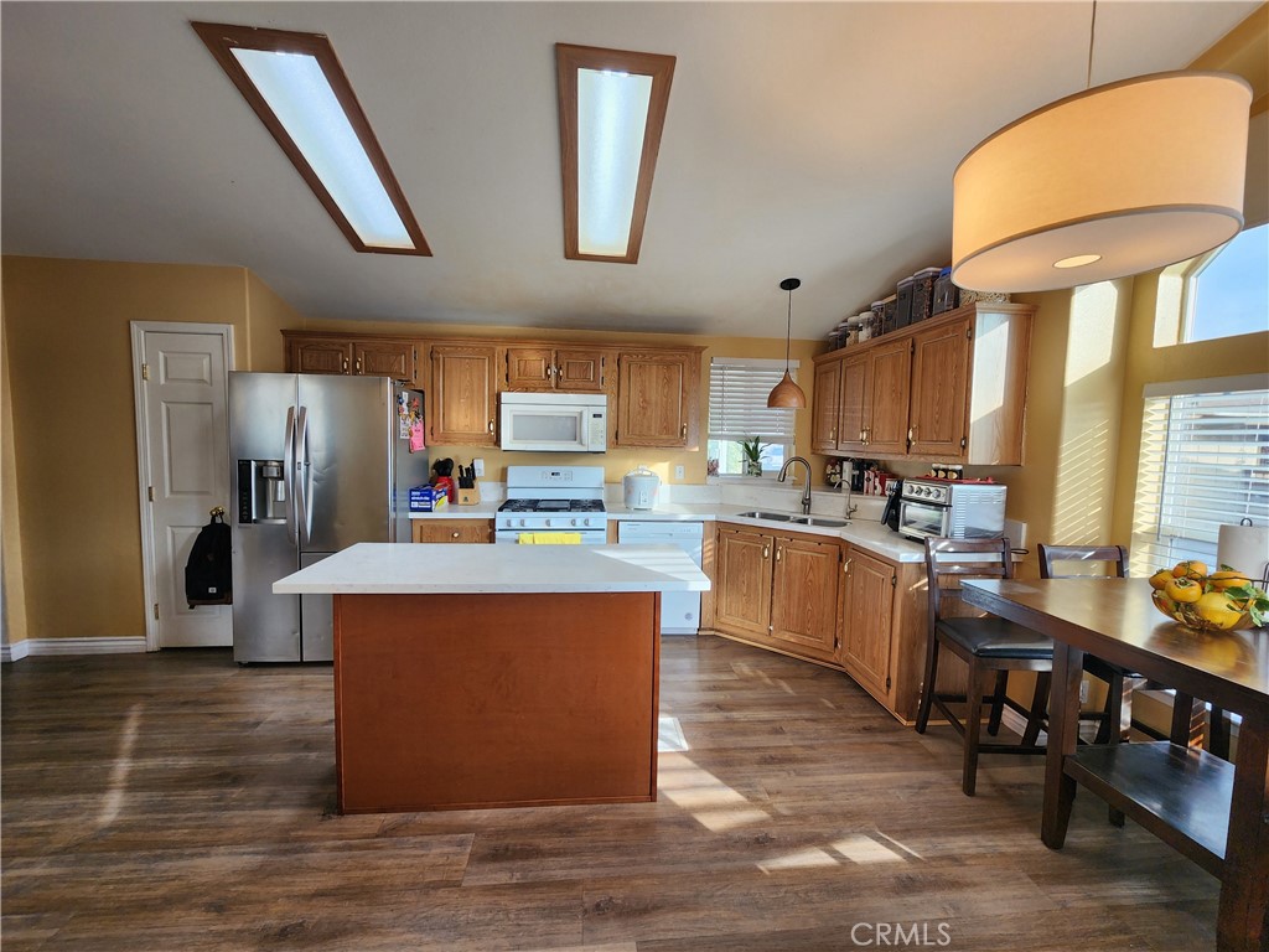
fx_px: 477
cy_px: 476
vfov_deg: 89.9
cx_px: 634
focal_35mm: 13
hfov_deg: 106.2
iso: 64
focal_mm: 2.2
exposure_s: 1/60
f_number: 2.2
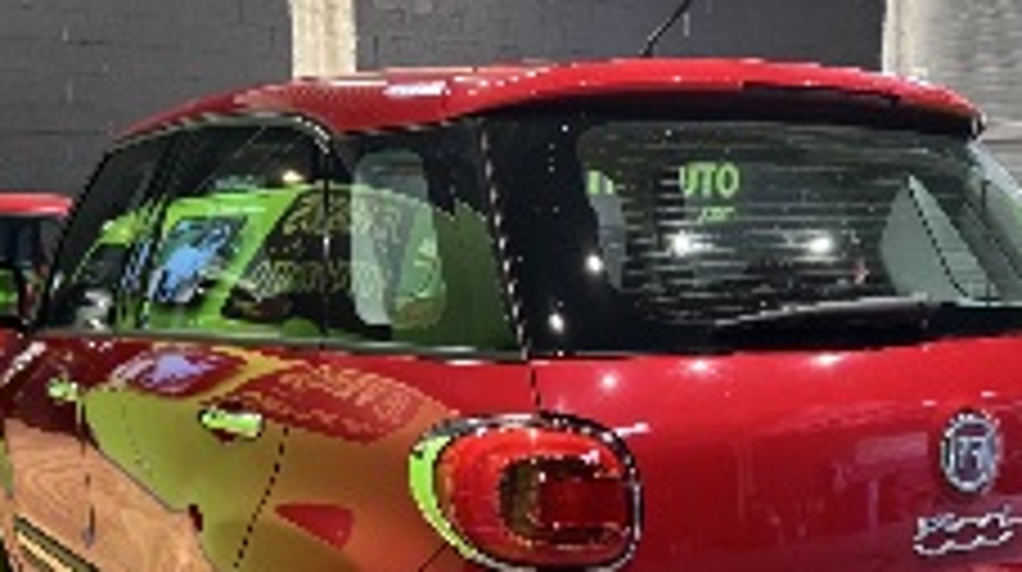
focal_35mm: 48
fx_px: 1299
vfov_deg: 24.0
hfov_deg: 42.9
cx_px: 563
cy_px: 536
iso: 500
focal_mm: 6.76
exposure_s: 1/50
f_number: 1.78
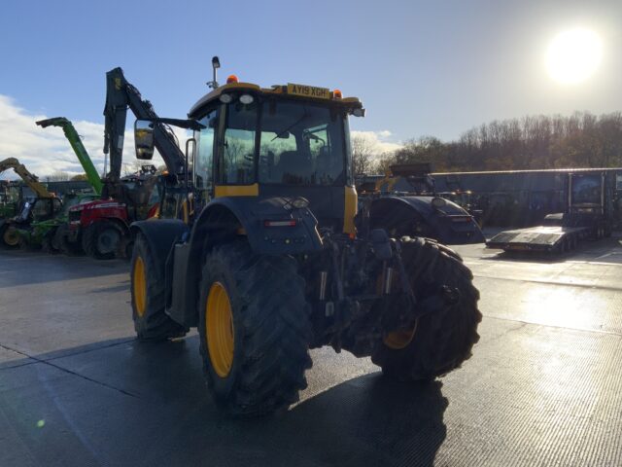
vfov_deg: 48.2
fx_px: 521
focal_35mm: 29
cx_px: 311
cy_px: 234
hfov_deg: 61.7
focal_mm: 3
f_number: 1.8
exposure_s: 1/3125
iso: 16
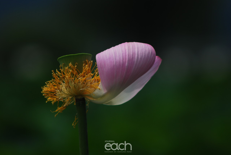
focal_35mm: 450
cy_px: 78
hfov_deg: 4.6
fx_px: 2891
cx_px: 116
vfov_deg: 3.1
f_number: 5.6
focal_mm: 300
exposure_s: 1/400
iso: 100
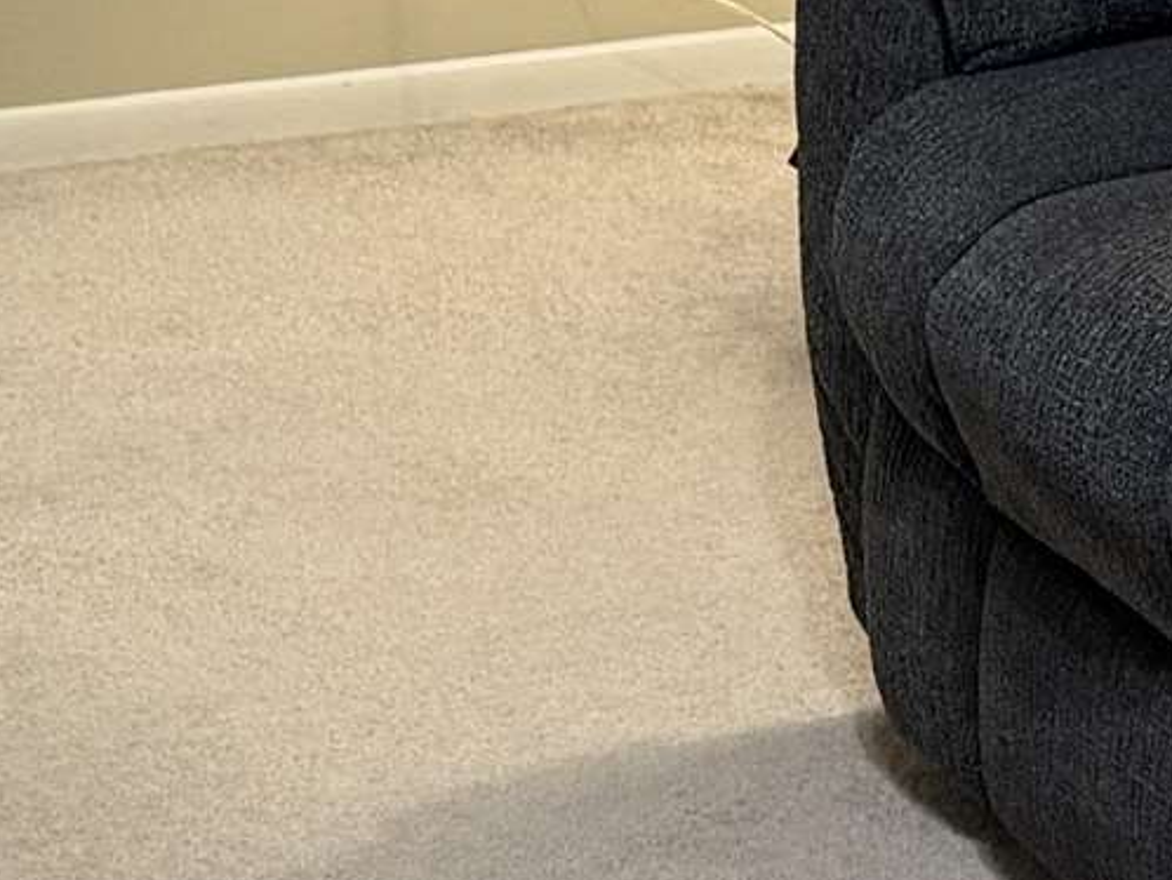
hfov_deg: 13.3
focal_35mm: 148
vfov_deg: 9.9
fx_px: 5013
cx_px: 433
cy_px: -214
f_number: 1.78
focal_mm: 6.76
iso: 320
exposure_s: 1/60
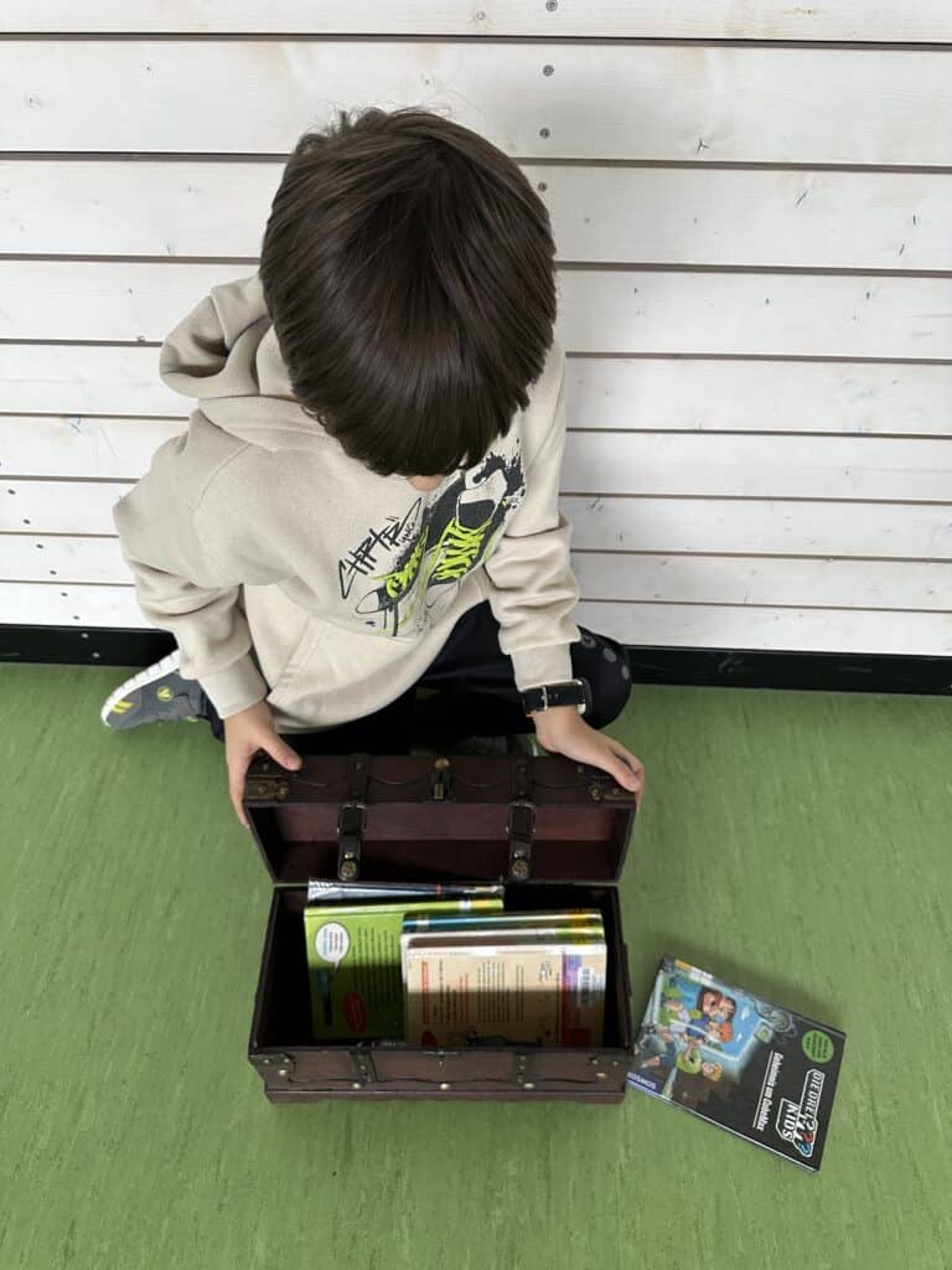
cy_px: 635
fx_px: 880
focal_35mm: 24
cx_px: 476
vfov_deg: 71.6
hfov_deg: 56.8
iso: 250
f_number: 1.78
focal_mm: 6.86
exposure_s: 1/79
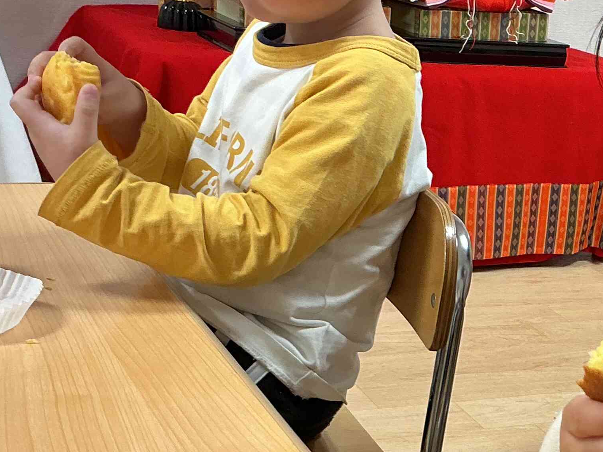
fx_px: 1341
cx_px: 538
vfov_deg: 19.1
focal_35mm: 77
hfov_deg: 24.6
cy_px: 312
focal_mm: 3
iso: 40
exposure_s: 1/60
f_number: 1.8
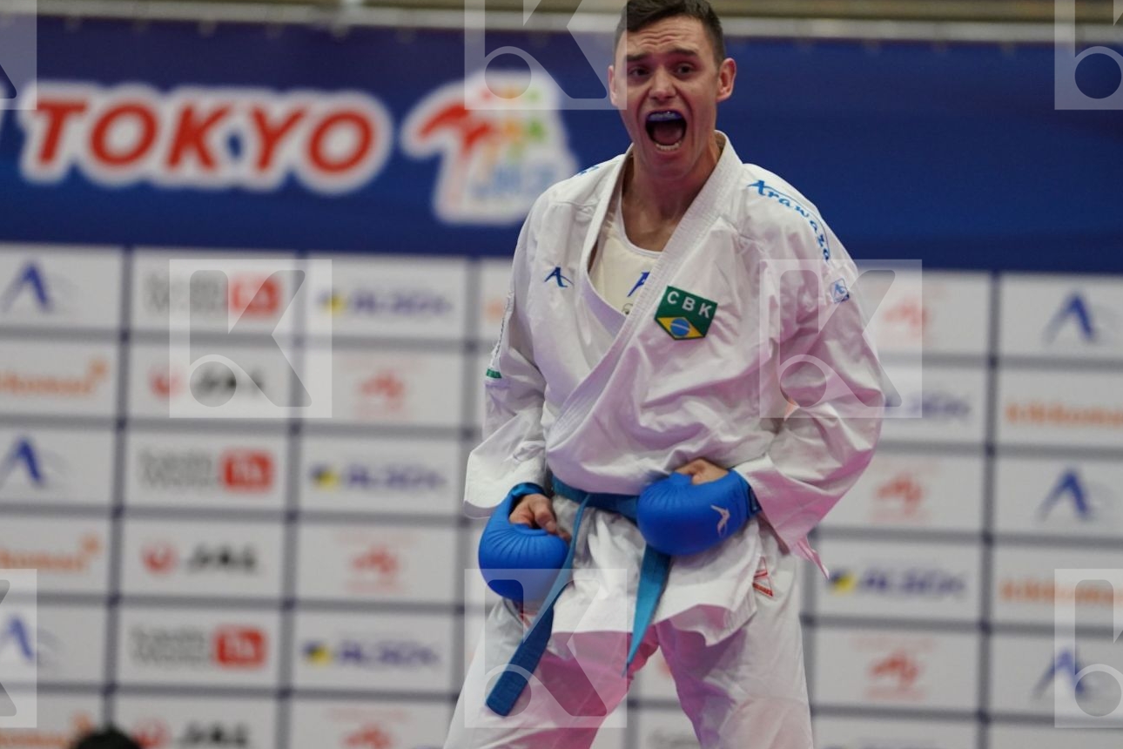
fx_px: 8703
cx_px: 546
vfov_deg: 4.9
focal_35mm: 279
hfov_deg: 7.4
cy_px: 339
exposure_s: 1/1000
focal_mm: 200
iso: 2500
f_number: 2.8
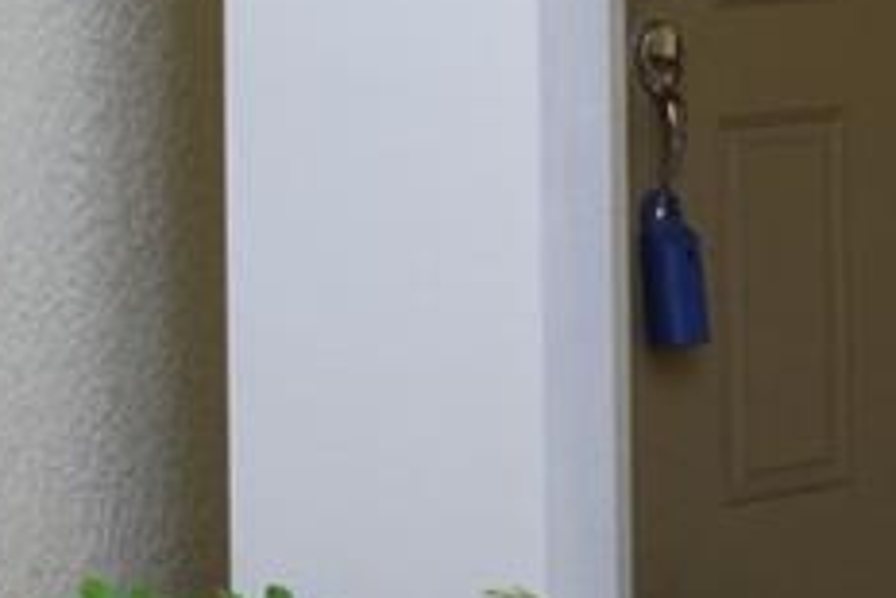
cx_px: 1429
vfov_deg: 8.5
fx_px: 3960
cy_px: -285
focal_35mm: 159
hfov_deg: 12.2
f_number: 5.6
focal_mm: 24.38
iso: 400
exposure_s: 1/50
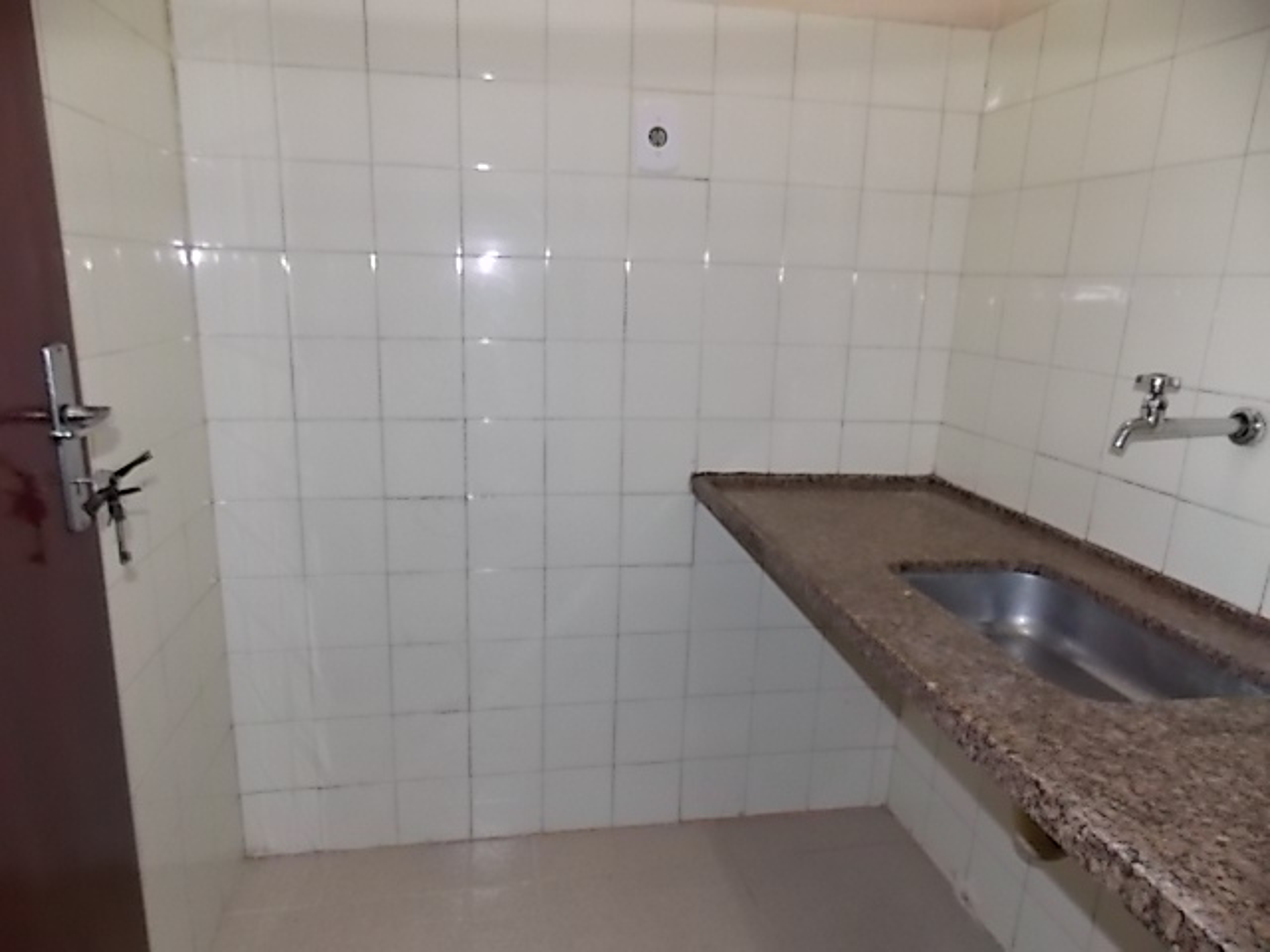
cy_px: 476
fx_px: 844
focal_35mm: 23
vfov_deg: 58.9
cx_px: 635
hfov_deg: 73.9
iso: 200
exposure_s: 1/30
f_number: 3.1
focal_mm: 4
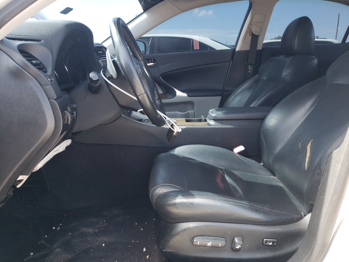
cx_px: 174
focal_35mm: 26
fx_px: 262
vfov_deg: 53.1
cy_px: 131
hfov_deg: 67.3
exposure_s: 1/143
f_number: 1.5
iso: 50
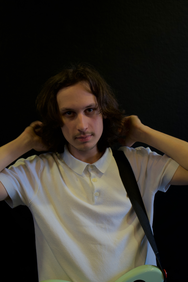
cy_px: 141
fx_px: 337
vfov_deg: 45.4
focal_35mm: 43
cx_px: 94
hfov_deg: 31.2
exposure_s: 1/30
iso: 800
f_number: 5
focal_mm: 43
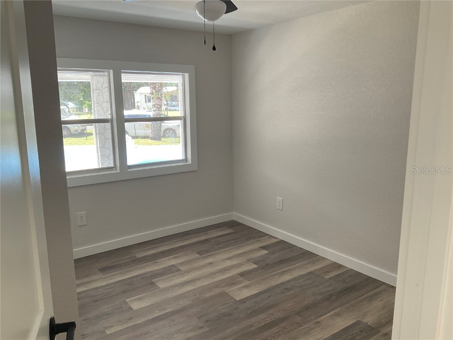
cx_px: 226
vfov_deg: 48.2
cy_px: 170
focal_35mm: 29
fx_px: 380
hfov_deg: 61.7
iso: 40
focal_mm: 3
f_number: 1.8
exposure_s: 1/60
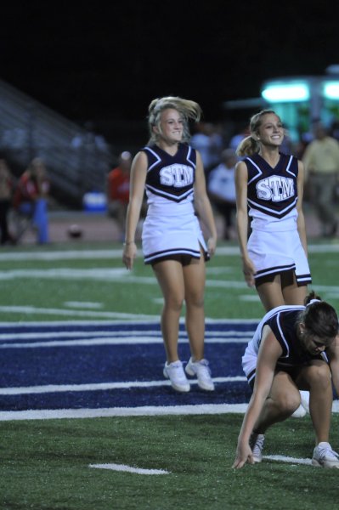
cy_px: 255
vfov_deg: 6.9
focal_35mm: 300
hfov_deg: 4.6
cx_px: 170
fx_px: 4245
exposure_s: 1/250
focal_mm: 200
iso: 1600
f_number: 2.8
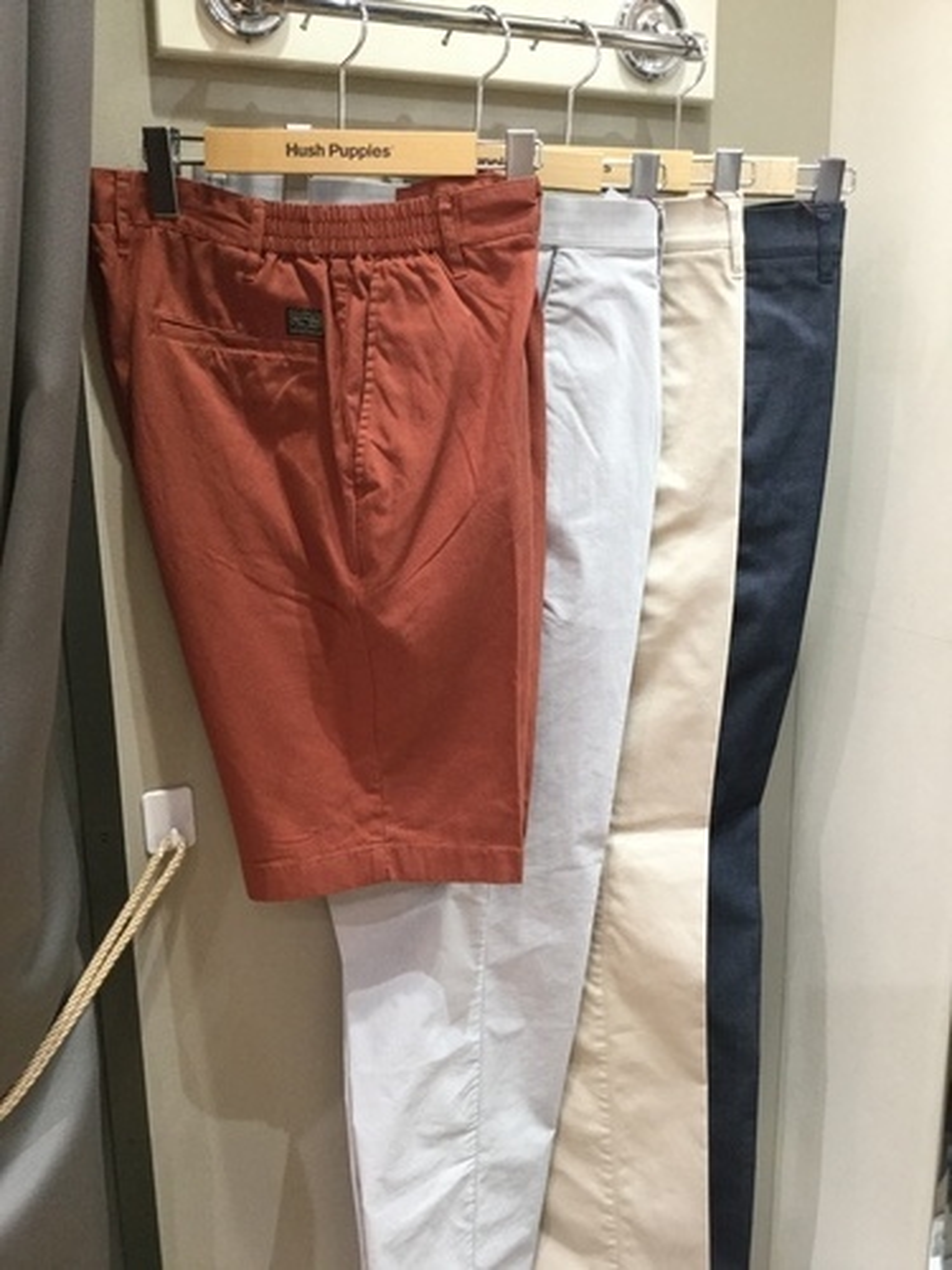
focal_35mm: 31
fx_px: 1137
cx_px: 476
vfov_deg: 58.4
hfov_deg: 45.4
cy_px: 635
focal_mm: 3.3
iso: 125
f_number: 2.4
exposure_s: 1/33
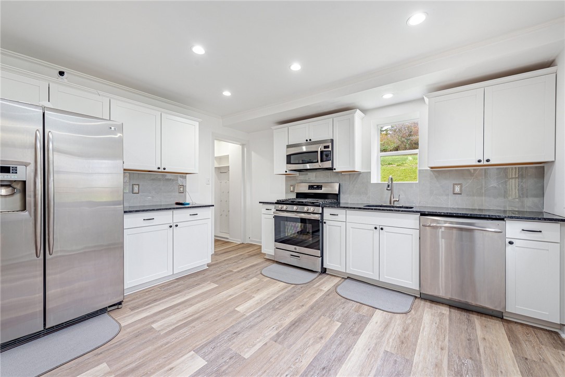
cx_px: 282
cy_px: 188
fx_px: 220
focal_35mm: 14
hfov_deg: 104.2
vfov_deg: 81.2
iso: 50
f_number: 7.1
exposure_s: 1/10
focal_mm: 14
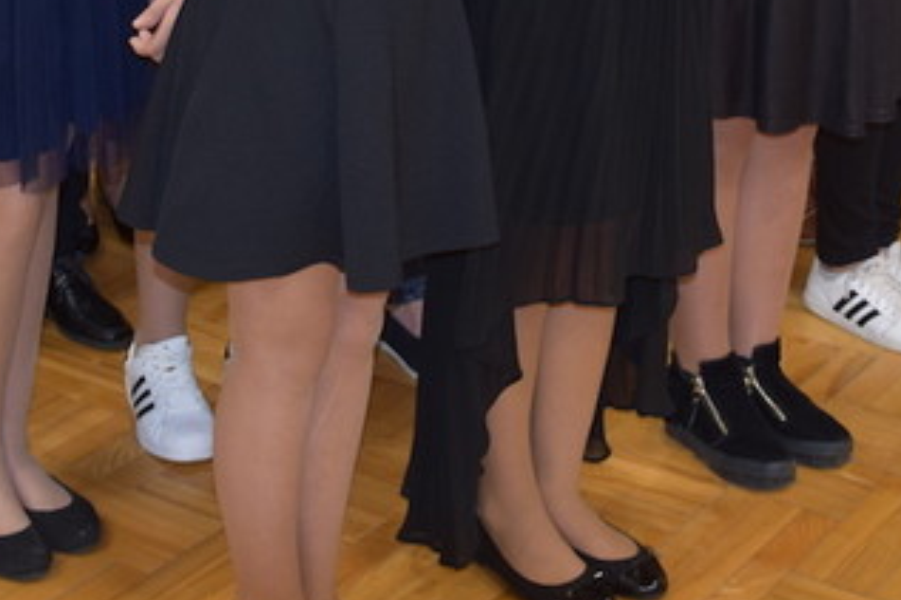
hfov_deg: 20.4
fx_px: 2501
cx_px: 409
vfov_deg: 13.2
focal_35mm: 100
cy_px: -161
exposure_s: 1/60
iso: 640
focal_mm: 22
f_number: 3.8
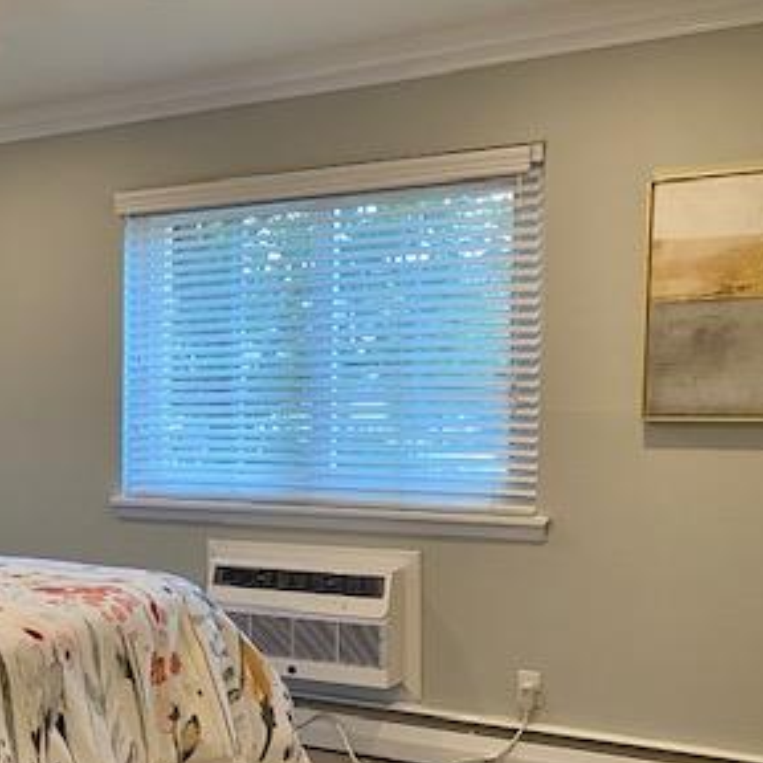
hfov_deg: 30.1
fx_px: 1272
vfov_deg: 33.1
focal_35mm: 51
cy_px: 503
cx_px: -66
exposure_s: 1/60
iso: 100
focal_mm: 4.25
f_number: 1.8
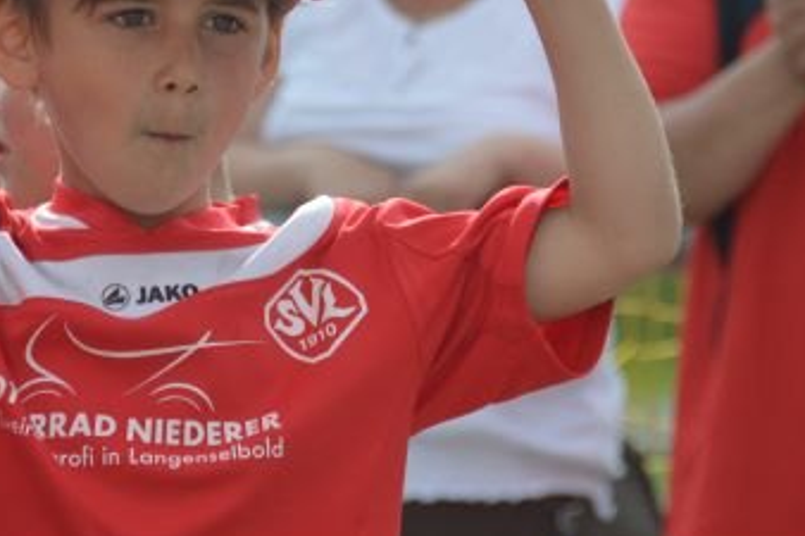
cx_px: 283
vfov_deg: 3.8
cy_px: 168
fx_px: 8043
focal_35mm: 360
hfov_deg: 5.7
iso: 160
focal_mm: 135
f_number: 5.6
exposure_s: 1/500
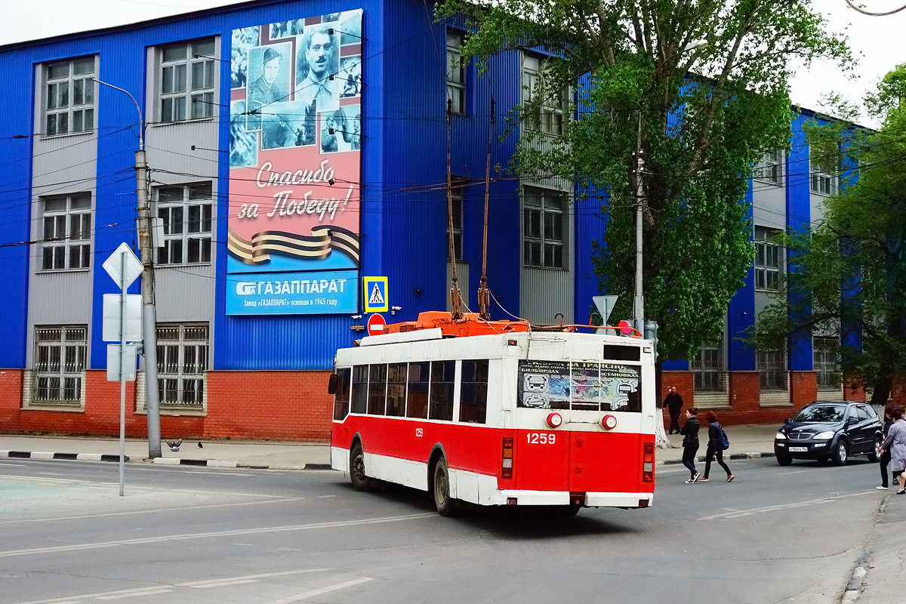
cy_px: 302
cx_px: 453
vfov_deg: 31.9
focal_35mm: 42
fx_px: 1057
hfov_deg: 46.4
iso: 160
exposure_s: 1/500
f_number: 3.2
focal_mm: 15.64
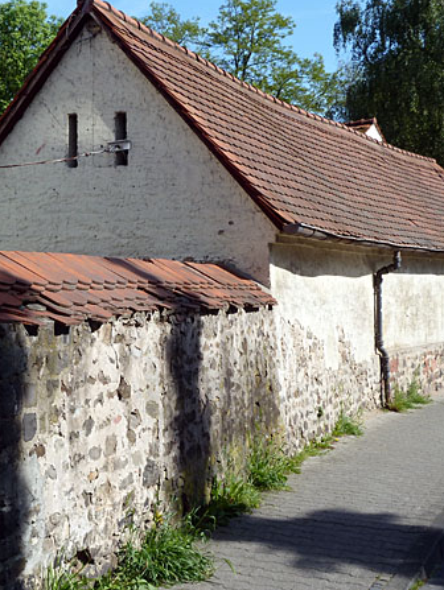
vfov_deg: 32.7
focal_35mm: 59
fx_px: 1008
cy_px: 294
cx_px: 119
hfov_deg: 24.6
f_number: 4
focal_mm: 7.3
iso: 80
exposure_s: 1/400
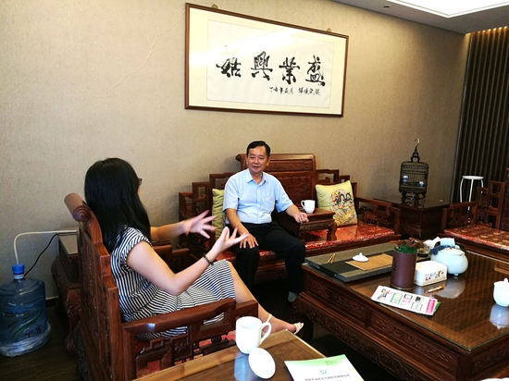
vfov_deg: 51.3
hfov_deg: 65.3
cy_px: 190
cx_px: 254
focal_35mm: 27
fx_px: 397
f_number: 2.2
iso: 320
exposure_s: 1/33.3
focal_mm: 4.5
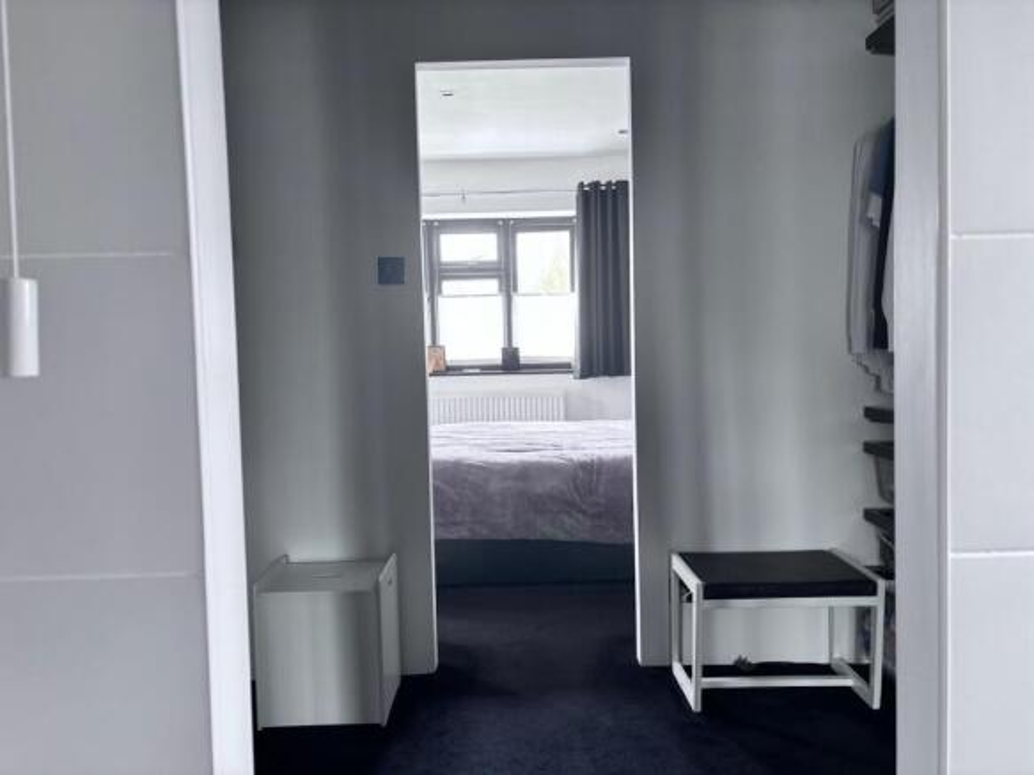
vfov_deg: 53.0
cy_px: 388
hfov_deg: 67.3
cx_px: 517
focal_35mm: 26
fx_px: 776
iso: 200
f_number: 1.6
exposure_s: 1/60
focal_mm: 5.96
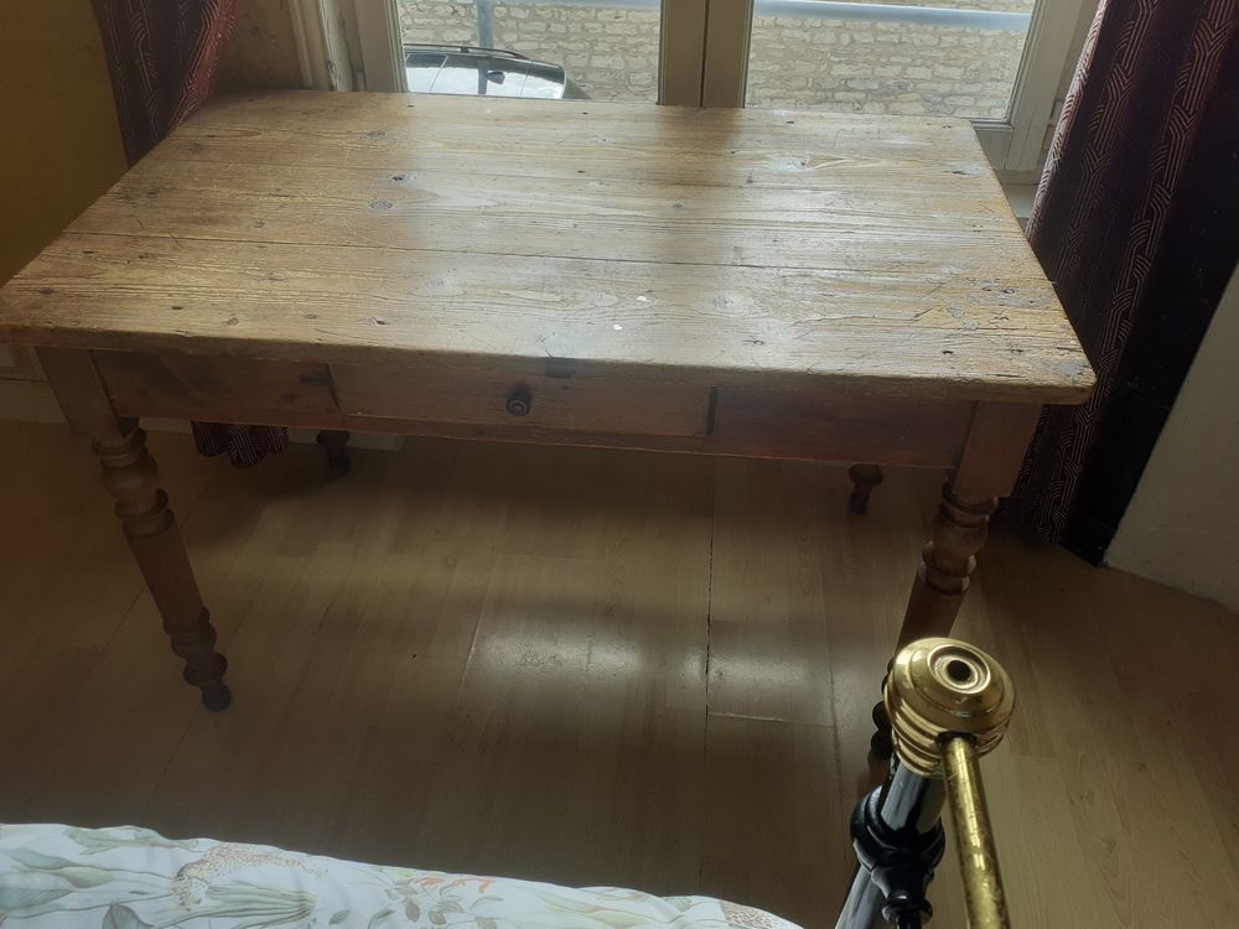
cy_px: 464
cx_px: 620
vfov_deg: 51.4
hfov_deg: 65.3
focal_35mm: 27
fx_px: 966
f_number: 1.9
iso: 40
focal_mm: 3.6
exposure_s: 1/179
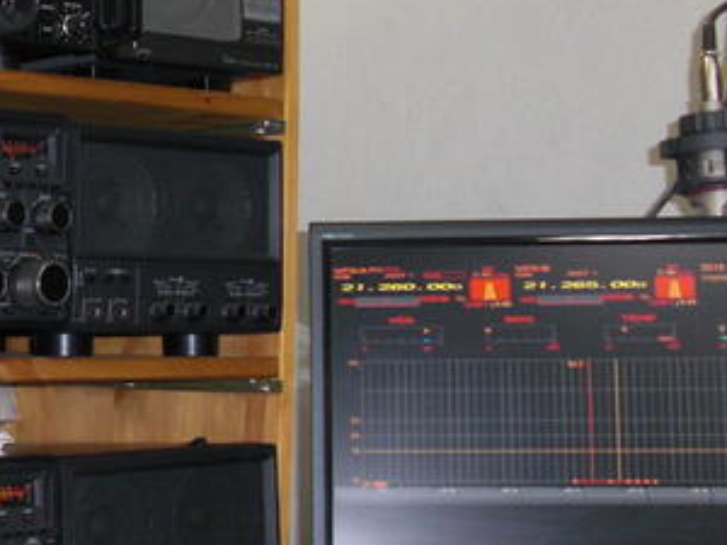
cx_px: -216
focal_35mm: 96
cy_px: 305
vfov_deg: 15.4
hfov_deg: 19.0
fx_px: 2016
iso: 200
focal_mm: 6.3
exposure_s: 1/60
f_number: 2.8
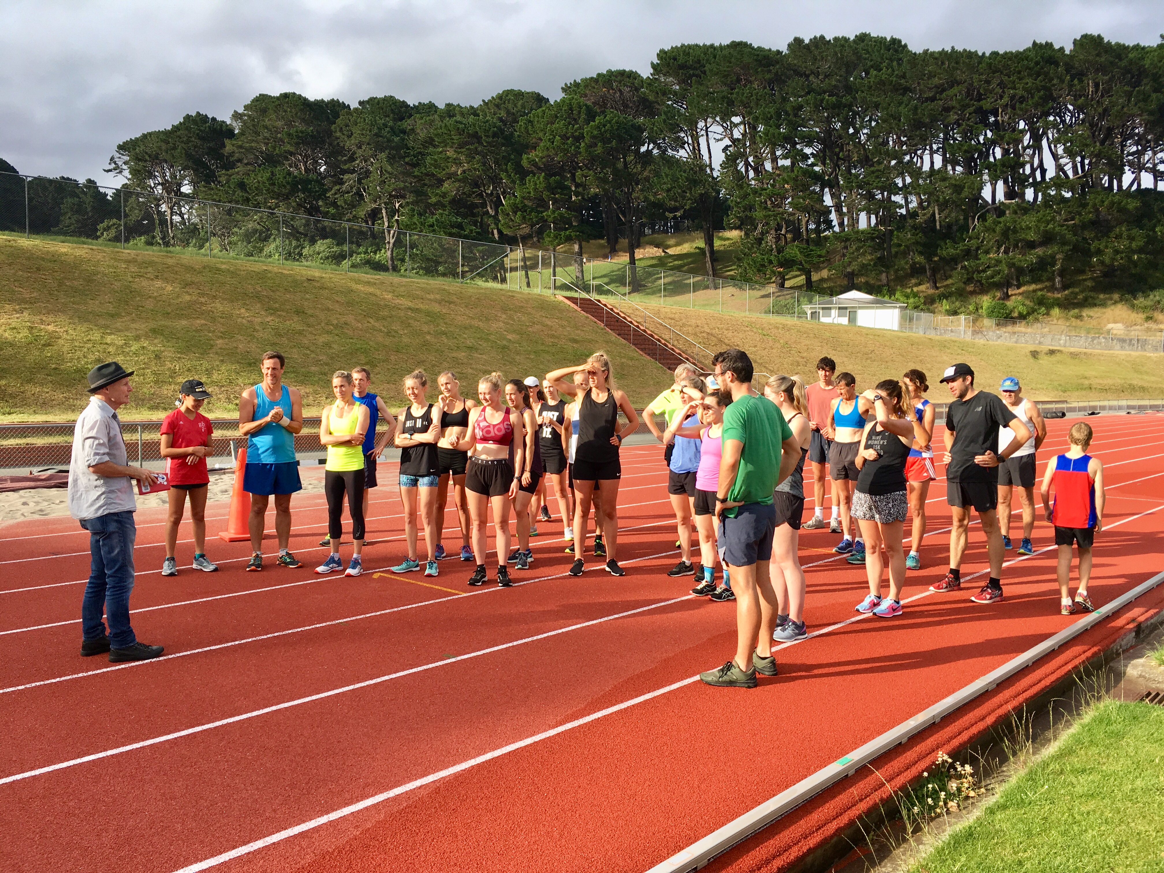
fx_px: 975
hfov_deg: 61.7
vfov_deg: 48.2
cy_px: 436
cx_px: 582
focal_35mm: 29
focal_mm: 4.15
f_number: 2.2
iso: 25
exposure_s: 1/754
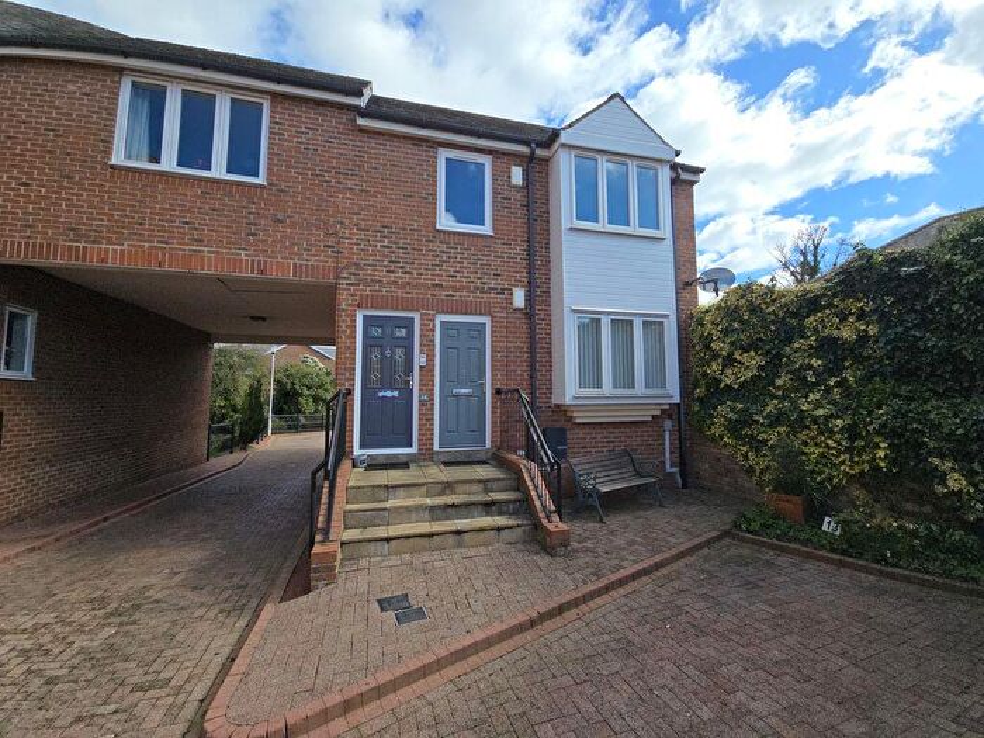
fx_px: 370
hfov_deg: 106.2
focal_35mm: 13
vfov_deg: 89.9
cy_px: 369
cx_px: 492
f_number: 2.2
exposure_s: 1/1619
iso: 50
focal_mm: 2.2
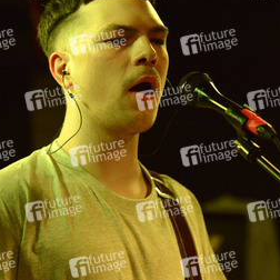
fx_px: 1254
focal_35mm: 137
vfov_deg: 12.7
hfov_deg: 12.7
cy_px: 126
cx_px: 179
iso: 6400
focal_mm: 90
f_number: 2.8
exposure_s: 1/250
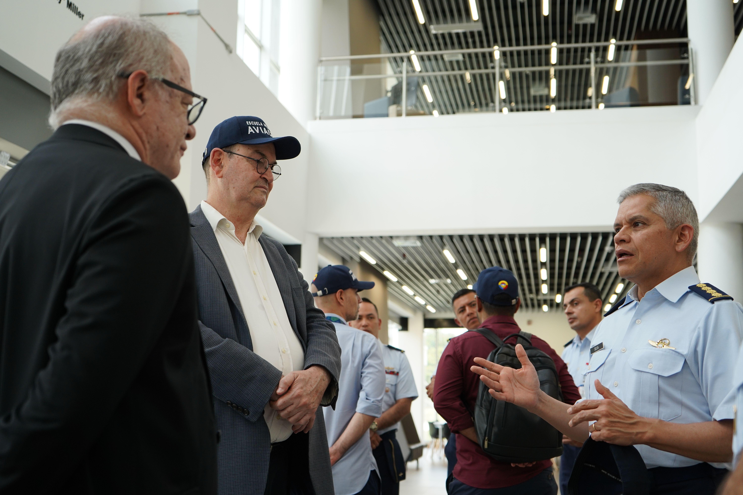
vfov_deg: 30.5
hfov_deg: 44.5
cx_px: 372
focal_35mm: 44
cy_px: 248
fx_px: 908
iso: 800
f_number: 4.5
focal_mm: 44
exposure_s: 1/320
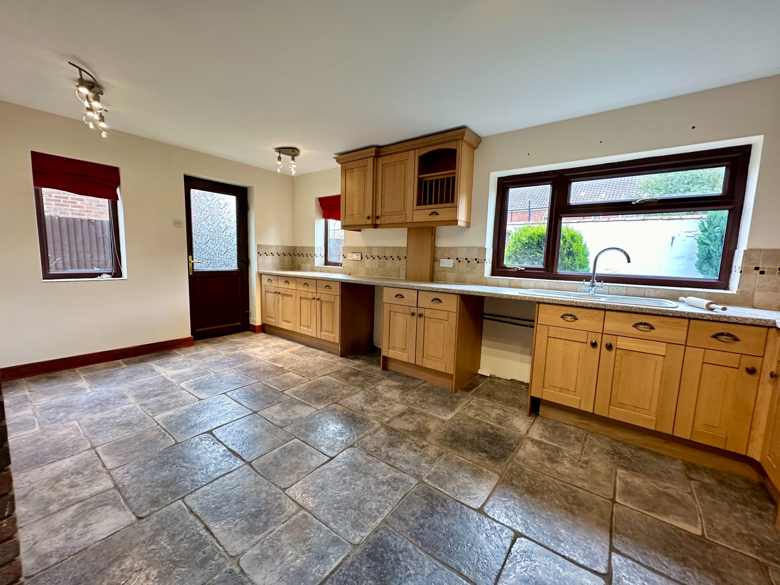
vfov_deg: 85.7
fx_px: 315
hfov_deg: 102.1
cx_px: 390
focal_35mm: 14
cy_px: 292
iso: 160
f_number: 2.2
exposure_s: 1/50
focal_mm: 2.22
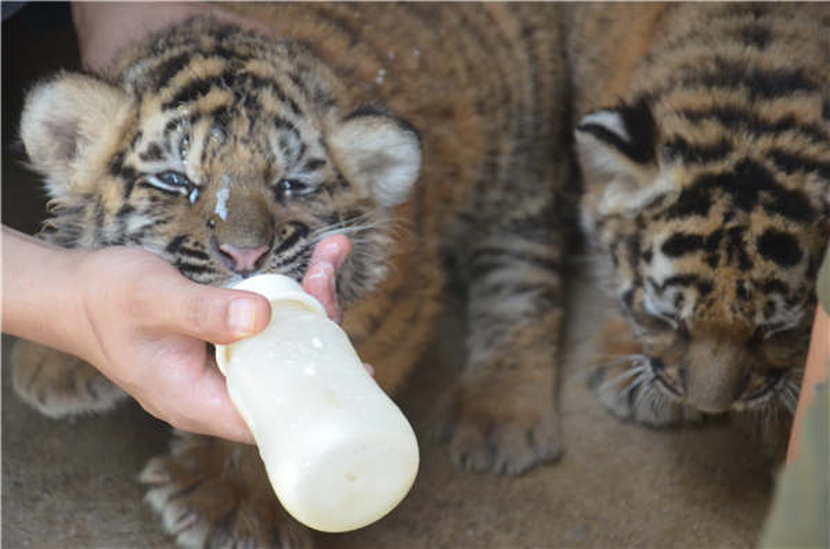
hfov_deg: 13.1
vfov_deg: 8.7
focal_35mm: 158
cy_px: 274
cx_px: 415
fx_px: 3623
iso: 1400
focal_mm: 105
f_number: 5.6
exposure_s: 1/320
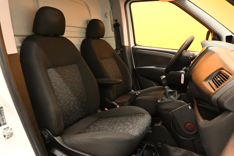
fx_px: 190
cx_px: 117
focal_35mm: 29
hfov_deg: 63.2
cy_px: 78
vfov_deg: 44.6
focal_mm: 19.5
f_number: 6.3
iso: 5600
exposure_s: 1/30
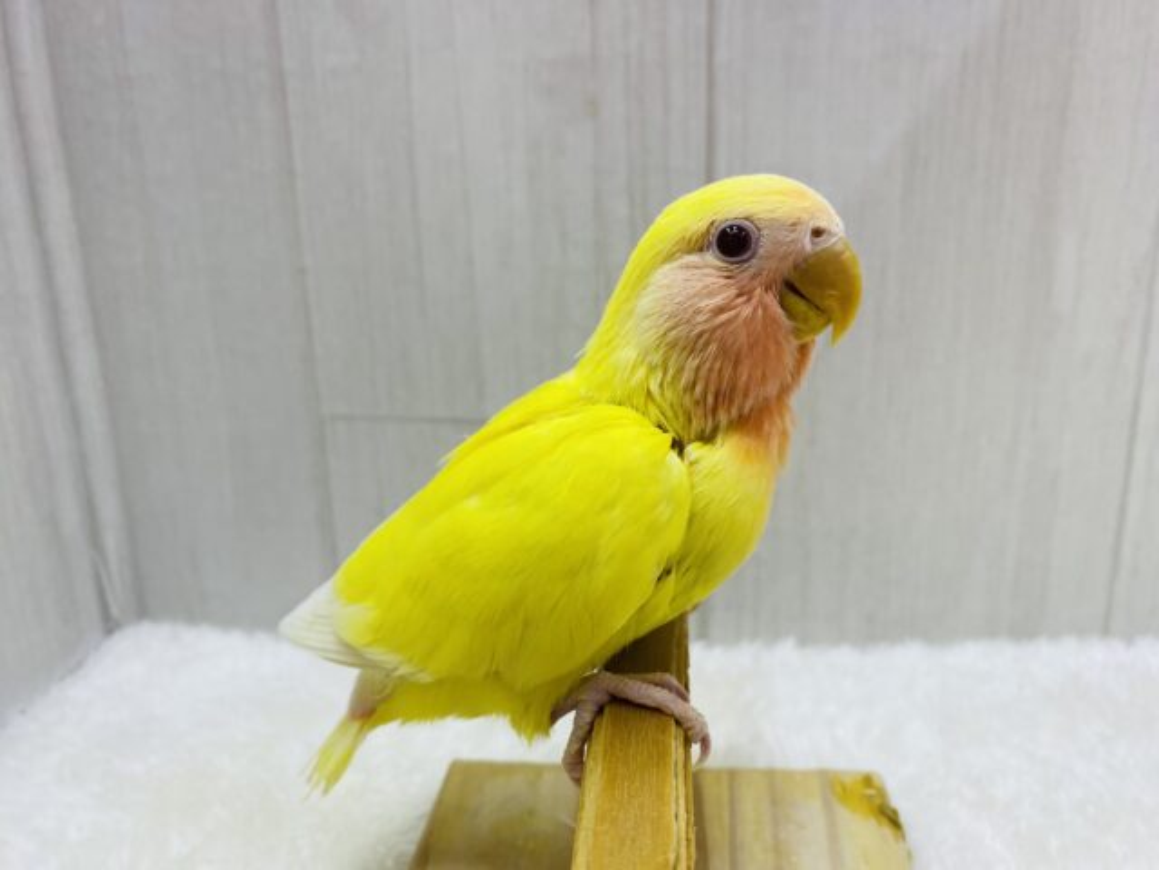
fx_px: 837
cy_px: 435
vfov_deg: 54.9
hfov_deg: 69.4
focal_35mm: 25
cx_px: 580
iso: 80
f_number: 1.8
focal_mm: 4.25
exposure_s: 1/100
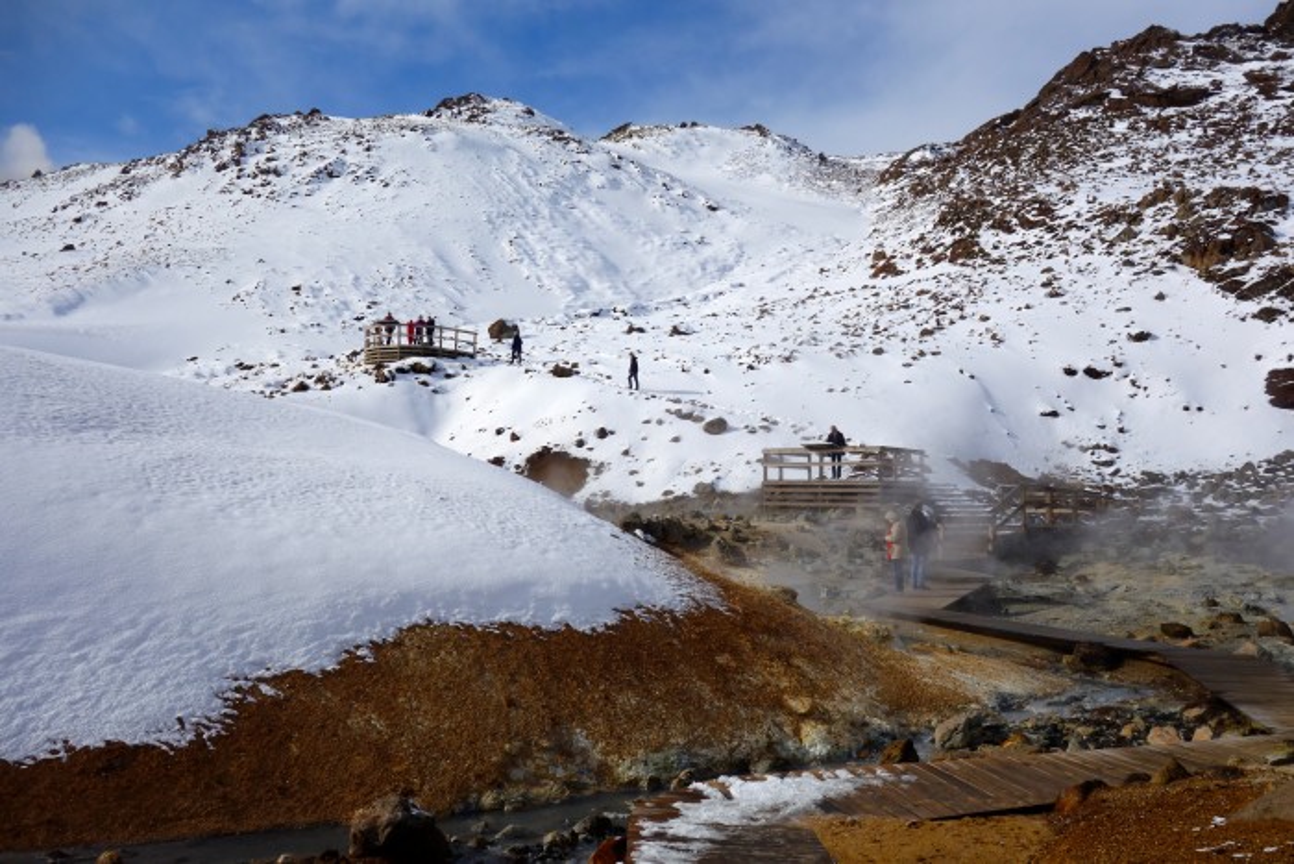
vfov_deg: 38.9
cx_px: 647
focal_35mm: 34
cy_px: 432
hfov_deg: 55.8
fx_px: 1222
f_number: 8
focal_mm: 12.78
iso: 125
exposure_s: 1/800
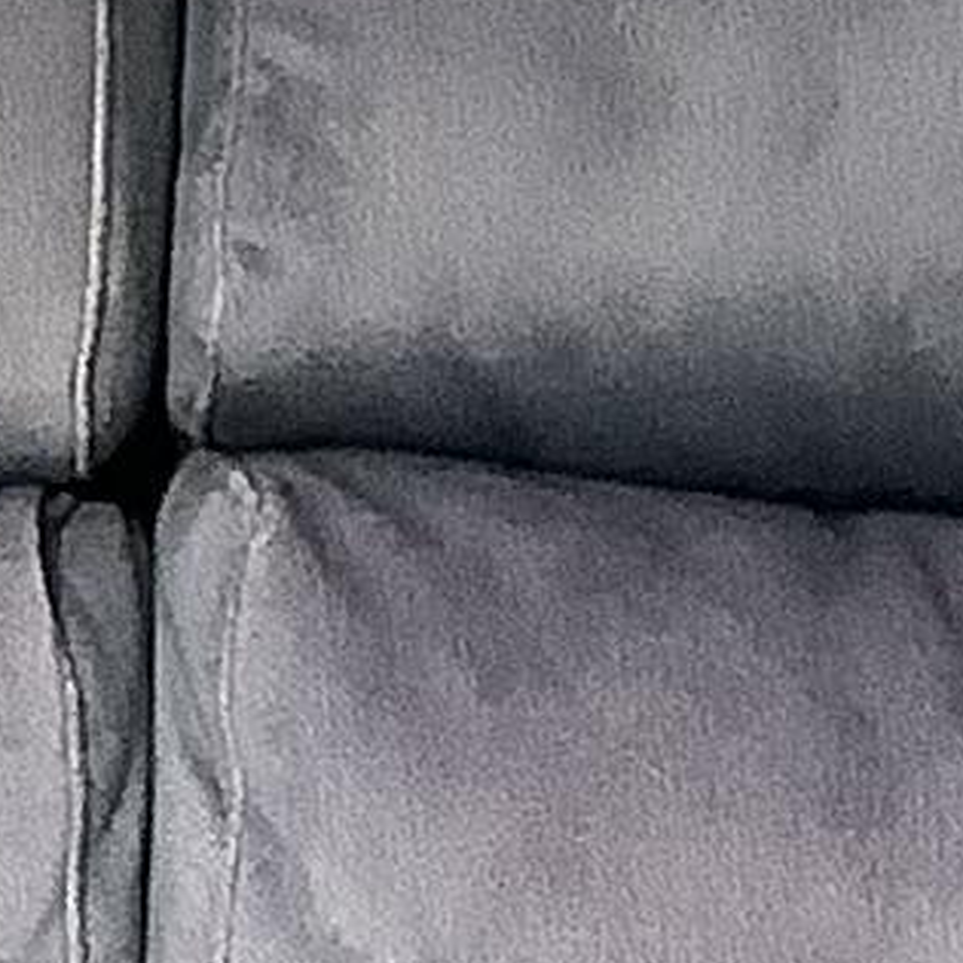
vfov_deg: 5.9
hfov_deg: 6.2
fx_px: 8939
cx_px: 199
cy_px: 2281
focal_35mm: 284
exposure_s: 1/50
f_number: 2.4
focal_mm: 3.3
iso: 160
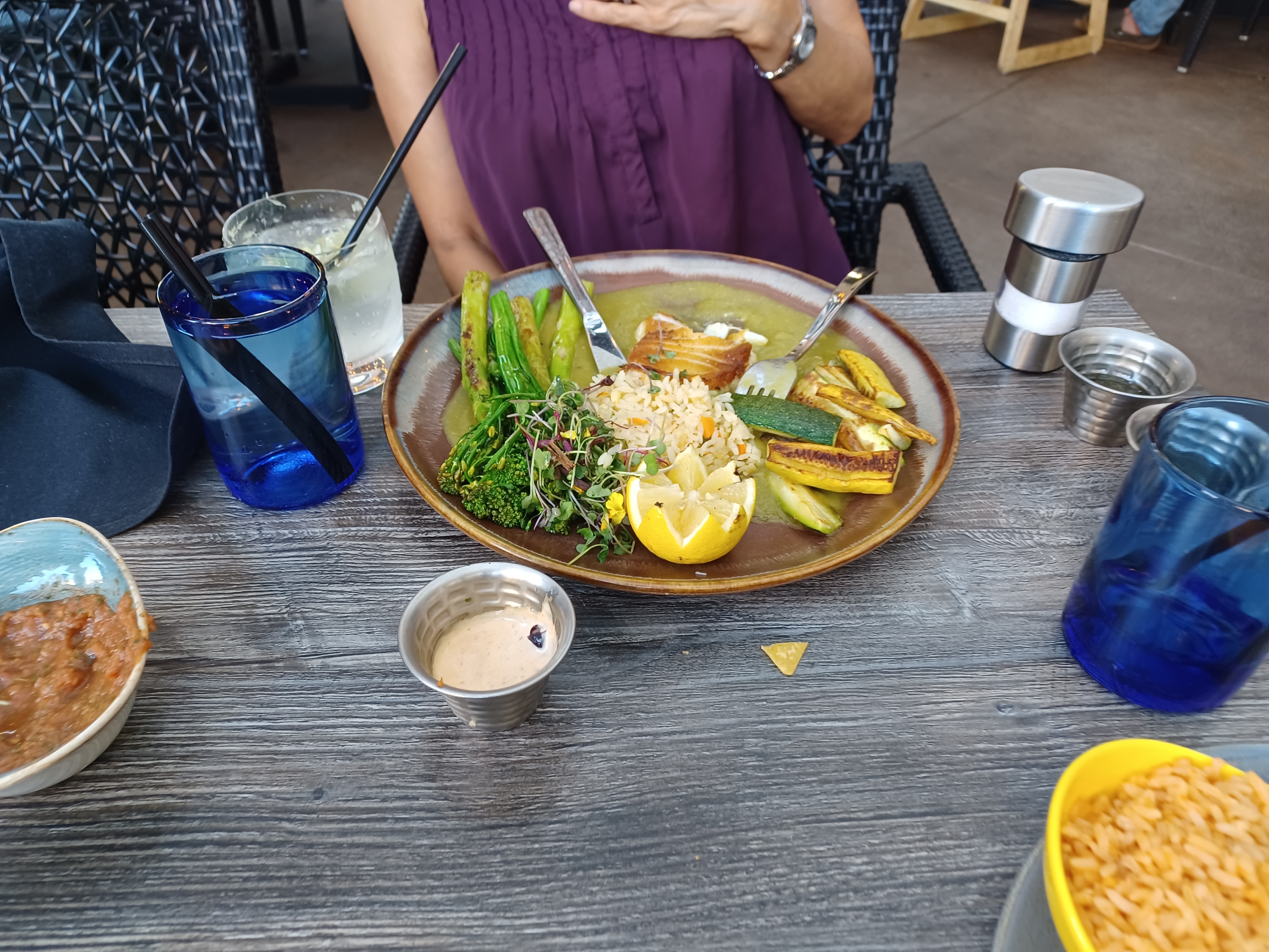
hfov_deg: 69.4
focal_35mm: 25
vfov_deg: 54.9
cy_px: 476
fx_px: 916
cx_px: 634
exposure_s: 1/30
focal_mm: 4.6
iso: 320
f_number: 1.8
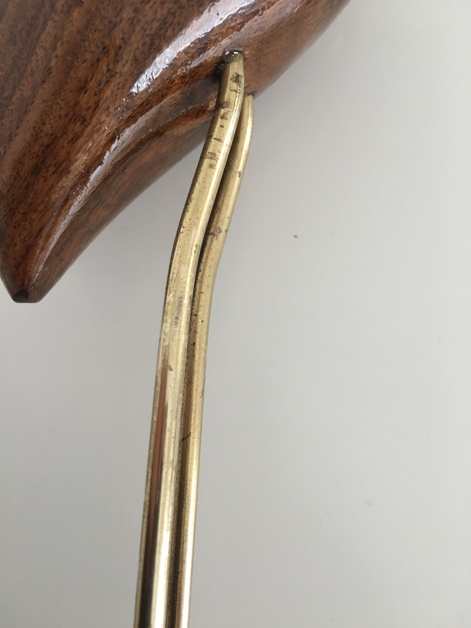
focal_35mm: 29
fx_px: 526
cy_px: 314
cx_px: 236
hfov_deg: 48.2
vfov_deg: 61.7
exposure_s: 1/33
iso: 125
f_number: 2.2
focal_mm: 4.15
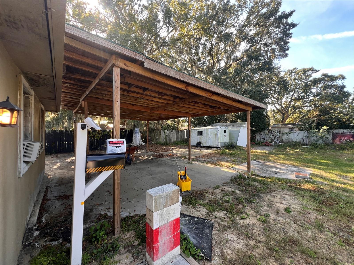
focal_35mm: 13
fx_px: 133
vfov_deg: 89.9
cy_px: 132
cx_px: 177
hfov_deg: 106.2
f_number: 1.8
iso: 32
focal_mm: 1.57
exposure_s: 1/99
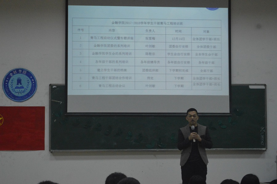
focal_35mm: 75
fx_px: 576
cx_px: 138
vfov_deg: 18.1
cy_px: 92
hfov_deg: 27.0
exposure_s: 1/200
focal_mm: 50
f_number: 7.1
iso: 3200
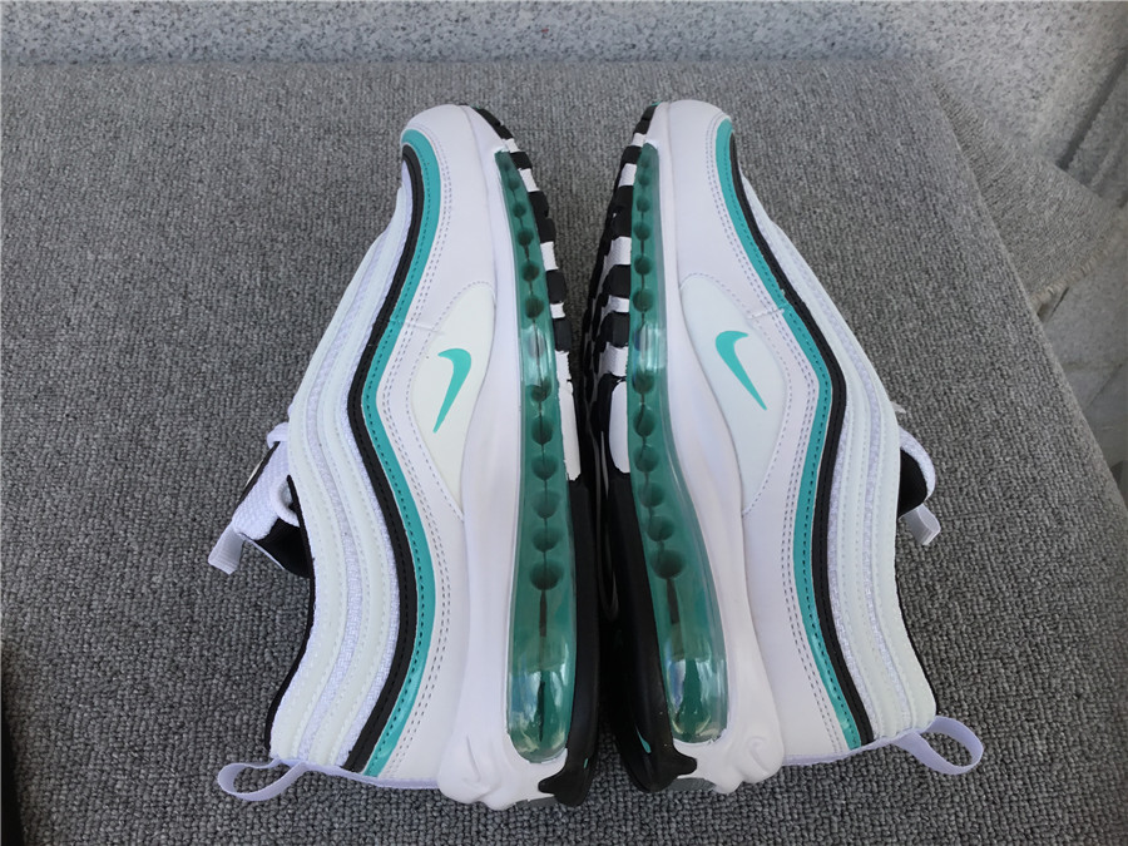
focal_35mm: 31
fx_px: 1010
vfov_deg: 45.4
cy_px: 423
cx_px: 564
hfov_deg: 58.4
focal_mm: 3.3
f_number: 2.4
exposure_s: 1/323
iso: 25
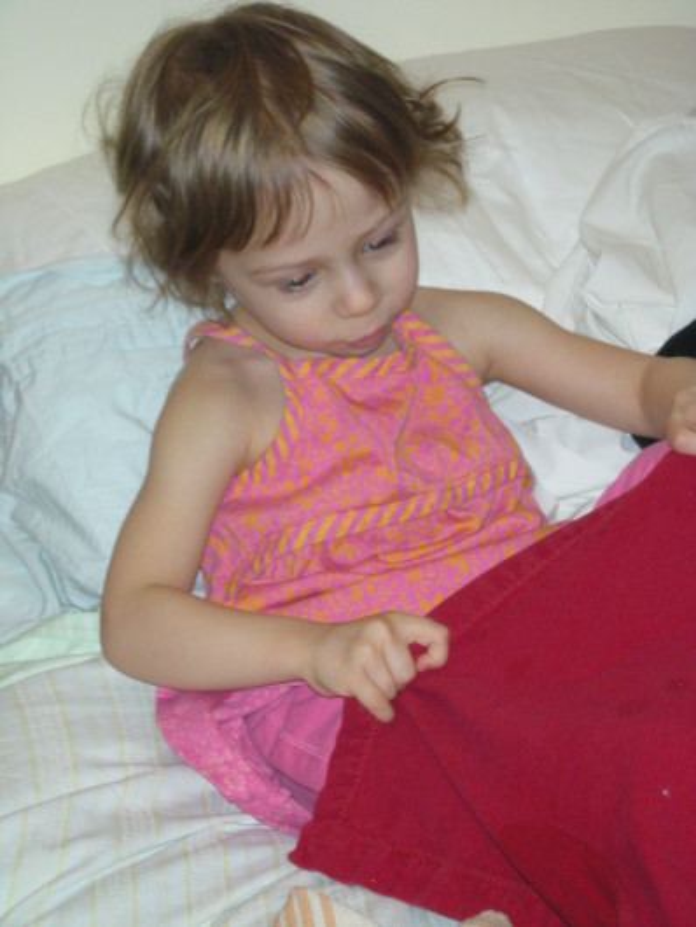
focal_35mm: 105
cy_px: 464
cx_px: 348
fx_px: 2813
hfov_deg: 14.1
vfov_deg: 18.7
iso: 222
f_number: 5
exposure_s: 1/120
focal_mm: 17.4
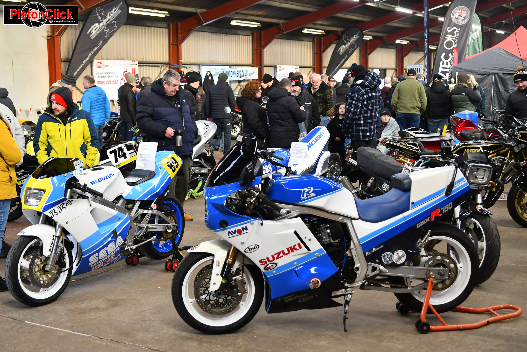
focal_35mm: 46
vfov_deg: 28.9
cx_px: 264
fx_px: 681
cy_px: 176
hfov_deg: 42.3
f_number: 2.8
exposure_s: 1/250
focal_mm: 31
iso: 800
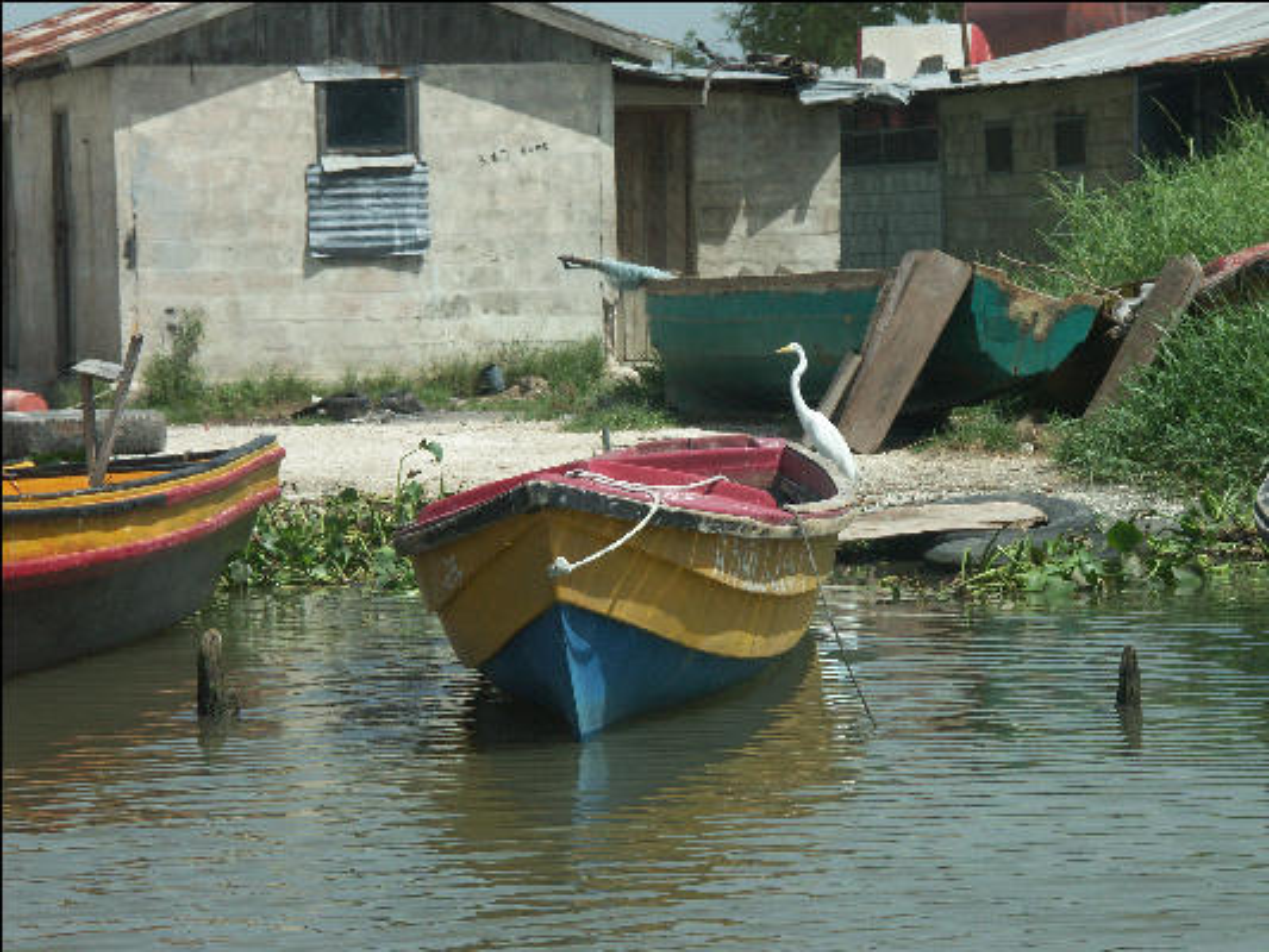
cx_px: 634
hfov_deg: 12.4
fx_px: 5830
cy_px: 476
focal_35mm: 159
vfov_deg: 9.3
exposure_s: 1/640
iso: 100
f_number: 6.3
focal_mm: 40.16
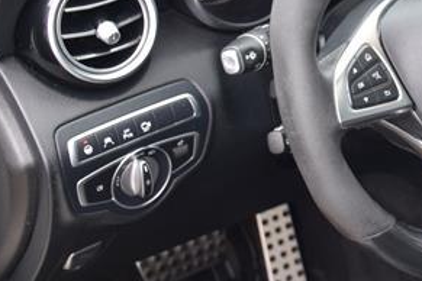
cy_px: 76
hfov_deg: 19.2
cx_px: 537
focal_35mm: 99
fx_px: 1160
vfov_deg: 13.8
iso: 800
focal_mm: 24
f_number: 4
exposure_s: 1/60
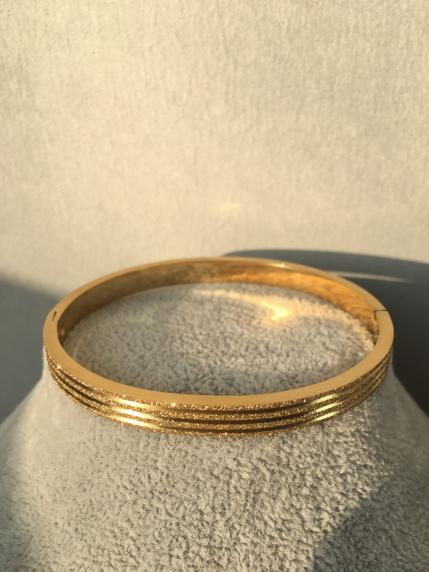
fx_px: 479
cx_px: 214
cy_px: 286
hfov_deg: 48.2
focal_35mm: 29
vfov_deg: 61.7
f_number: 2.2
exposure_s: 1/263
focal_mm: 4.15
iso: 25
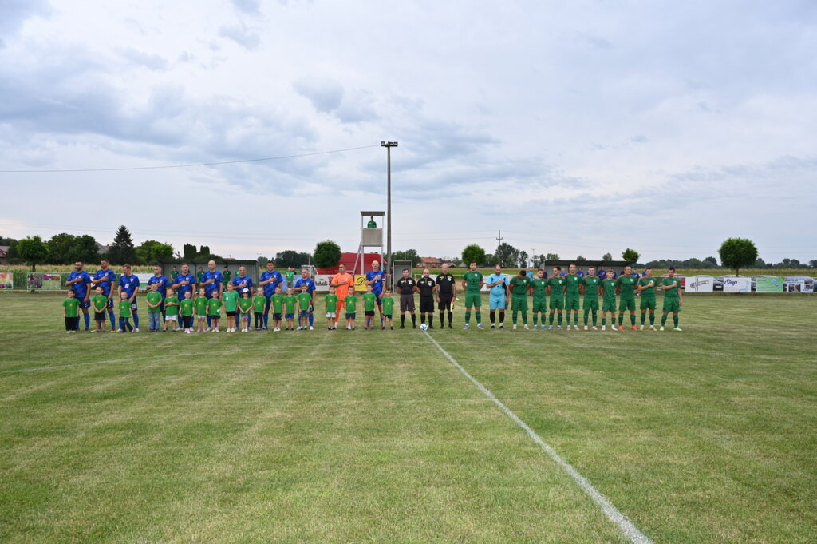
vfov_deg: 53.1
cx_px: 408
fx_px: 544
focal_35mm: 24
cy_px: 272
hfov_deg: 73.8
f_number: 6.3
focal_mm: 24
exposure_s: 1/160
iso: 160
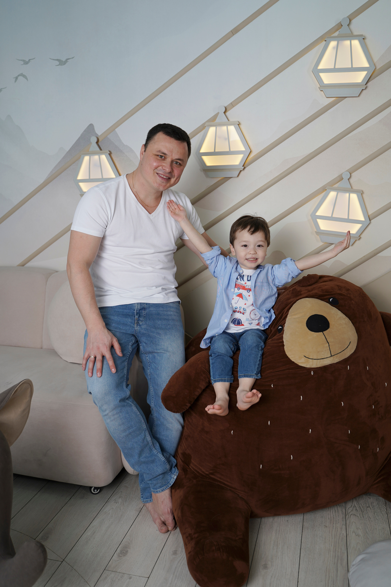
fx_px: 489
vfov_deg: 61.9
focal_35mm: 30
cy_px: 294
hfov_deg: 43.6
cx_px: 196
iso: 100
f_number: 3.2
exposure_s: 1/160
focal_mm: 30
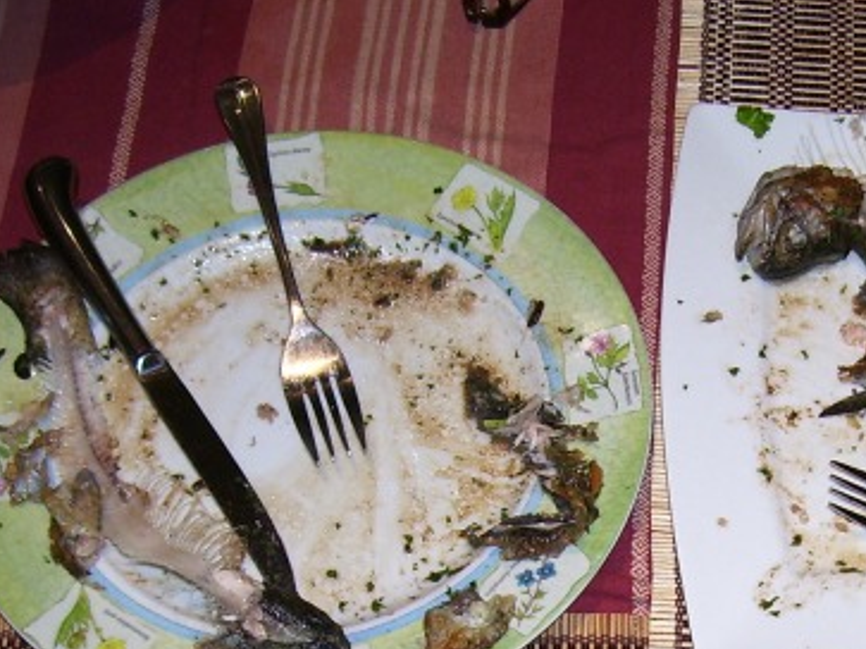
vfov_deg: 18.9
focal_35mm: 75
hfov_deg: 25.7
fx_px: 1876
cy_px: 697
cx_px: 661
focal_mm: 5.6
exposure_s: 1/60
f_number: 2.7
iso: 80
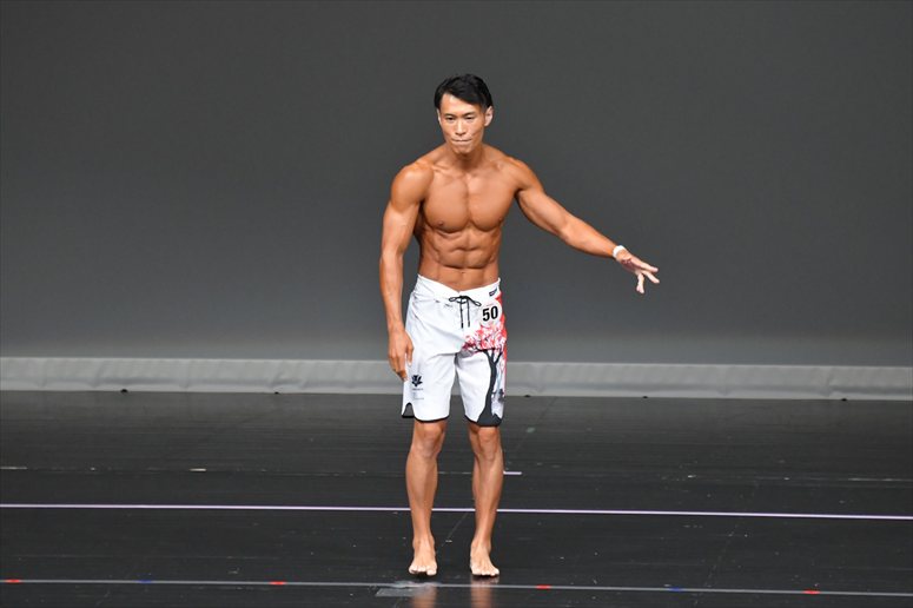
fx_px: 8745
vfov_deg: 4.0
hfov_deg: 6.0
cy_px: 304
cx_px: 456
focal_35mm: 345
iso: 4000
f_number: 5.6
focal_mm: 230
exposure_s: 1/400
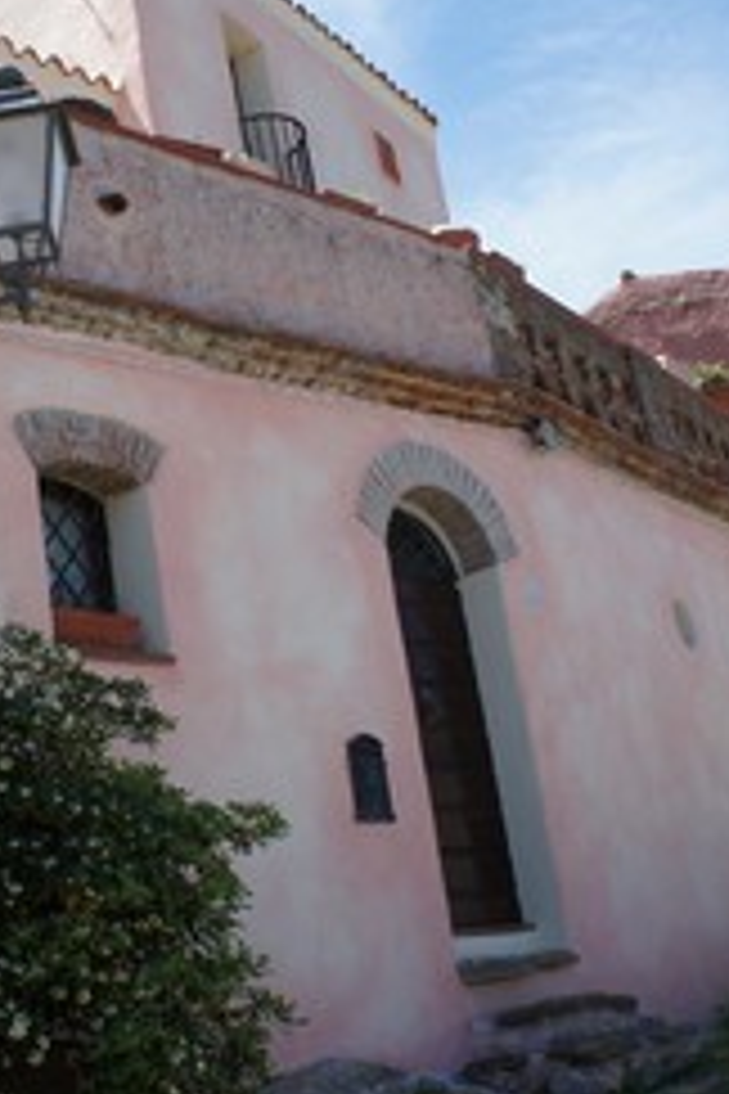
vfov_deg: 38.8
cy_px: 455
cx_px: 140
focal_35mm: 51
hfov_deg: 26.0
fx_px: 1549
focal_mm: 18
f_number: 7.1
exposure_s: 1/320
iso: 200
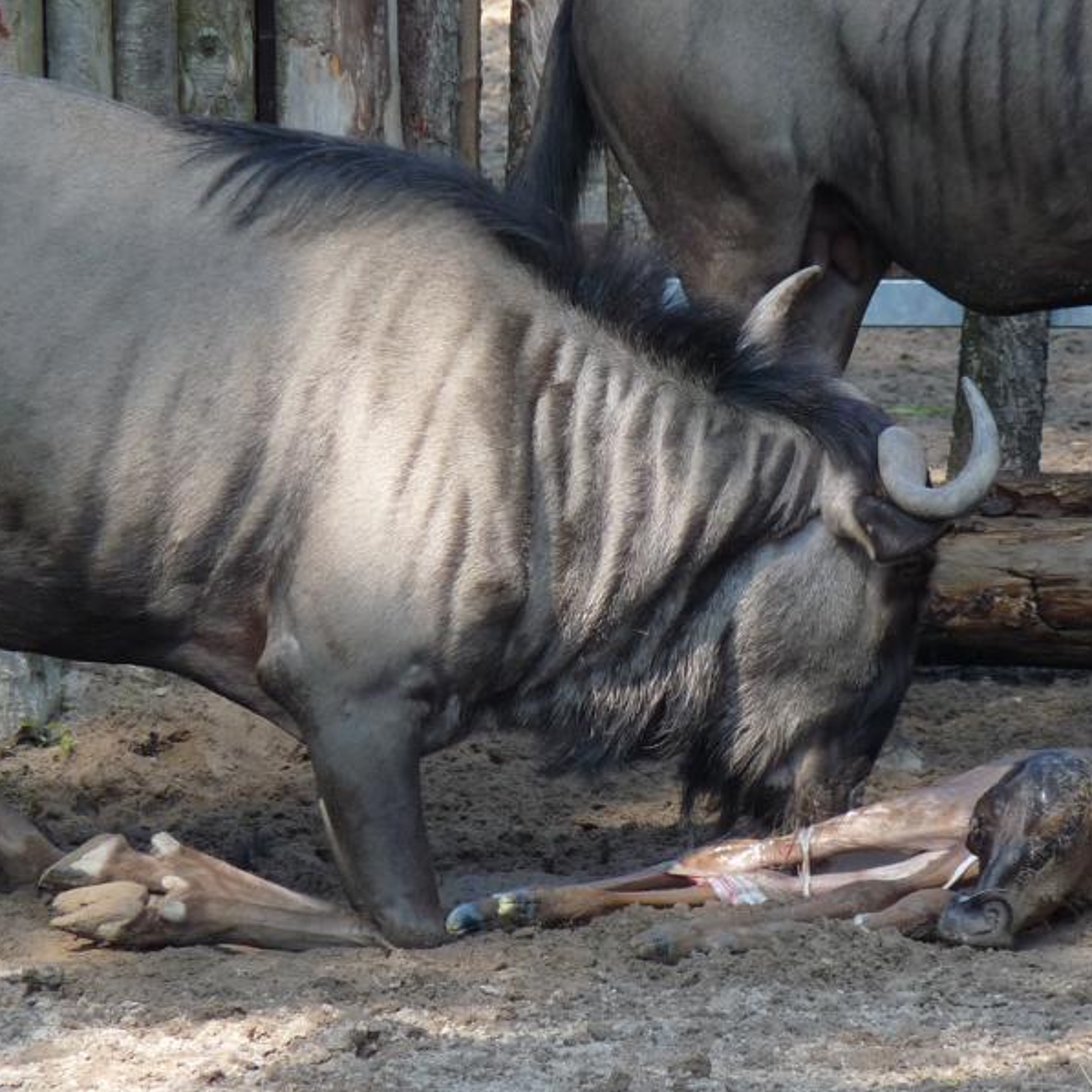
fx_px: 20486
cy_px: 545
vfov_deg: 3.1
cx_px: 662
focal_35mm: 574
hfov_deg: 3.1
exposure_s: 1/200
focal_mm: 60.5
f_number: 4
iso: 100
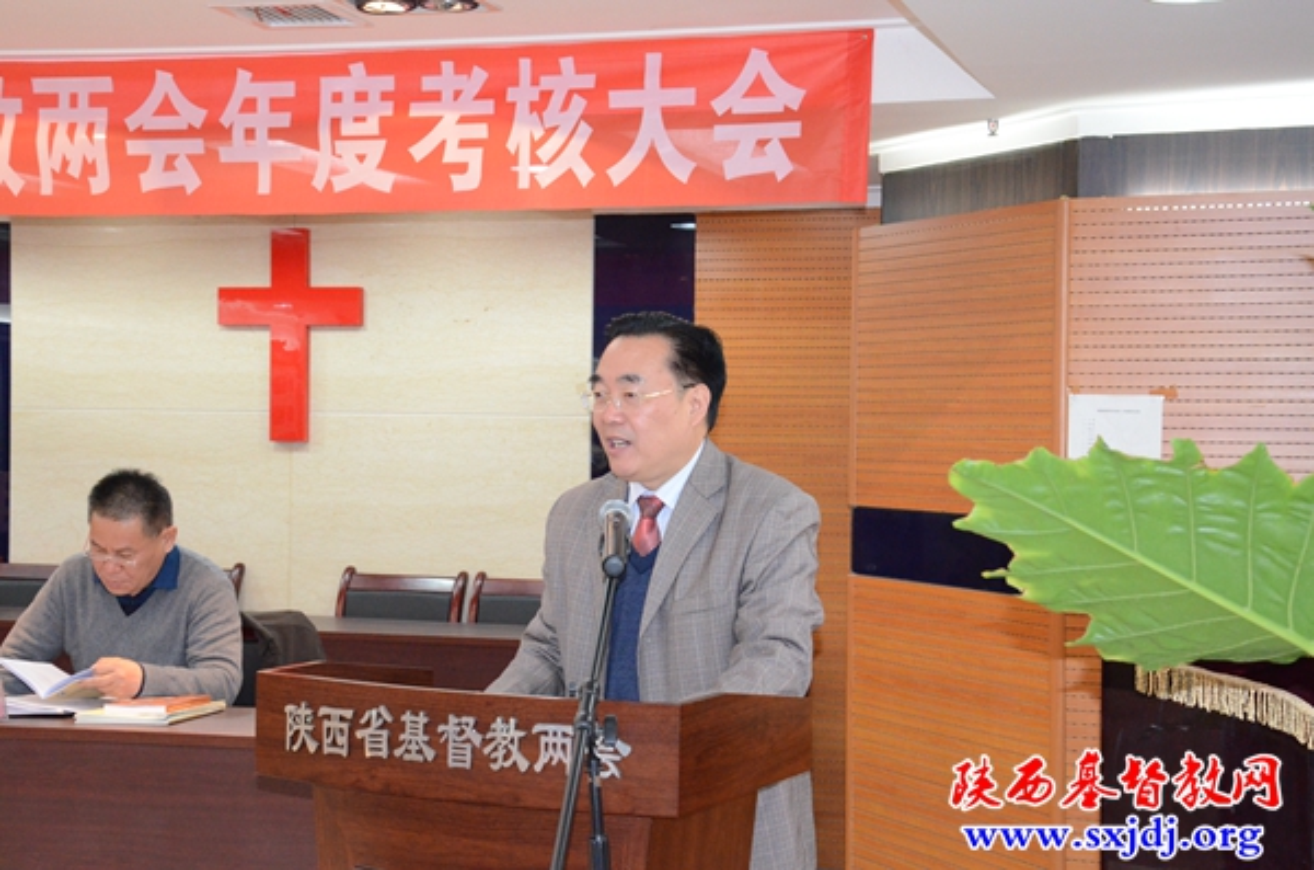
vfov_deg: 22.5
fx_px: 2185
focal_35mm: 60
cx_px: 657
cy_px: 435
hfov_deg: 33.5
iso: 4500
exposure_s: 1/60
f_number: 7.1
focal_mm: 40
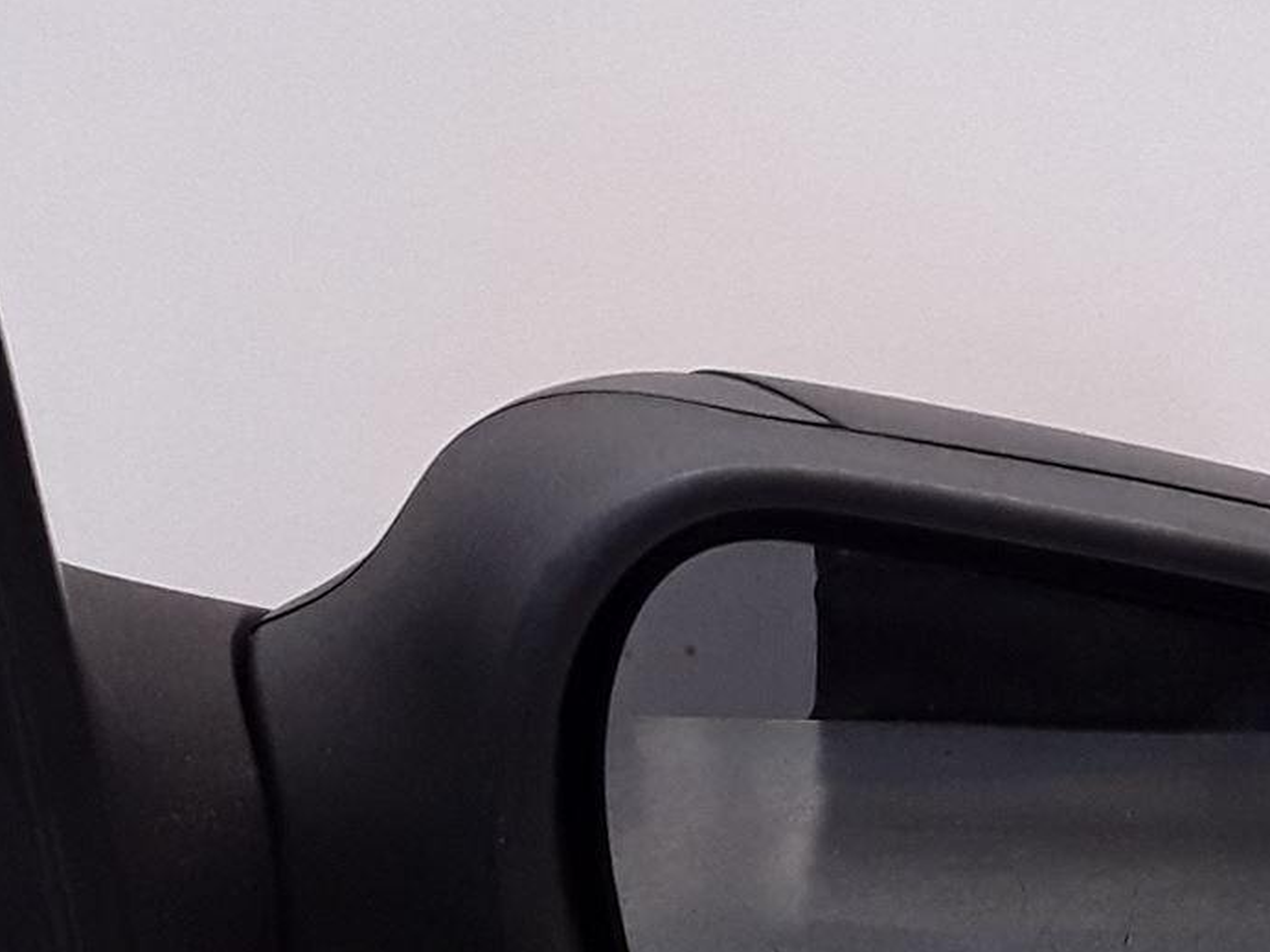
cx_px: 698
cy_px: 674
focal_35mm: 83
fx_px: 3045
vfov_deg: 17.7
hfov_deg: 23.6
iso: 100
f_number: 1.9
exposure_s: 1/177
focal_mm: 2.91
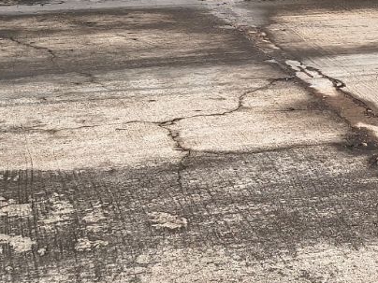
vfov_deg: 15.9
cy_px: -10
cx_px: 397
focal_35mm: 91
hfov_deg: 20.7
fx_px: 994
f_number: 1.8
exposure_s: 1/1873
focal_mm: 5.56
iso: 102
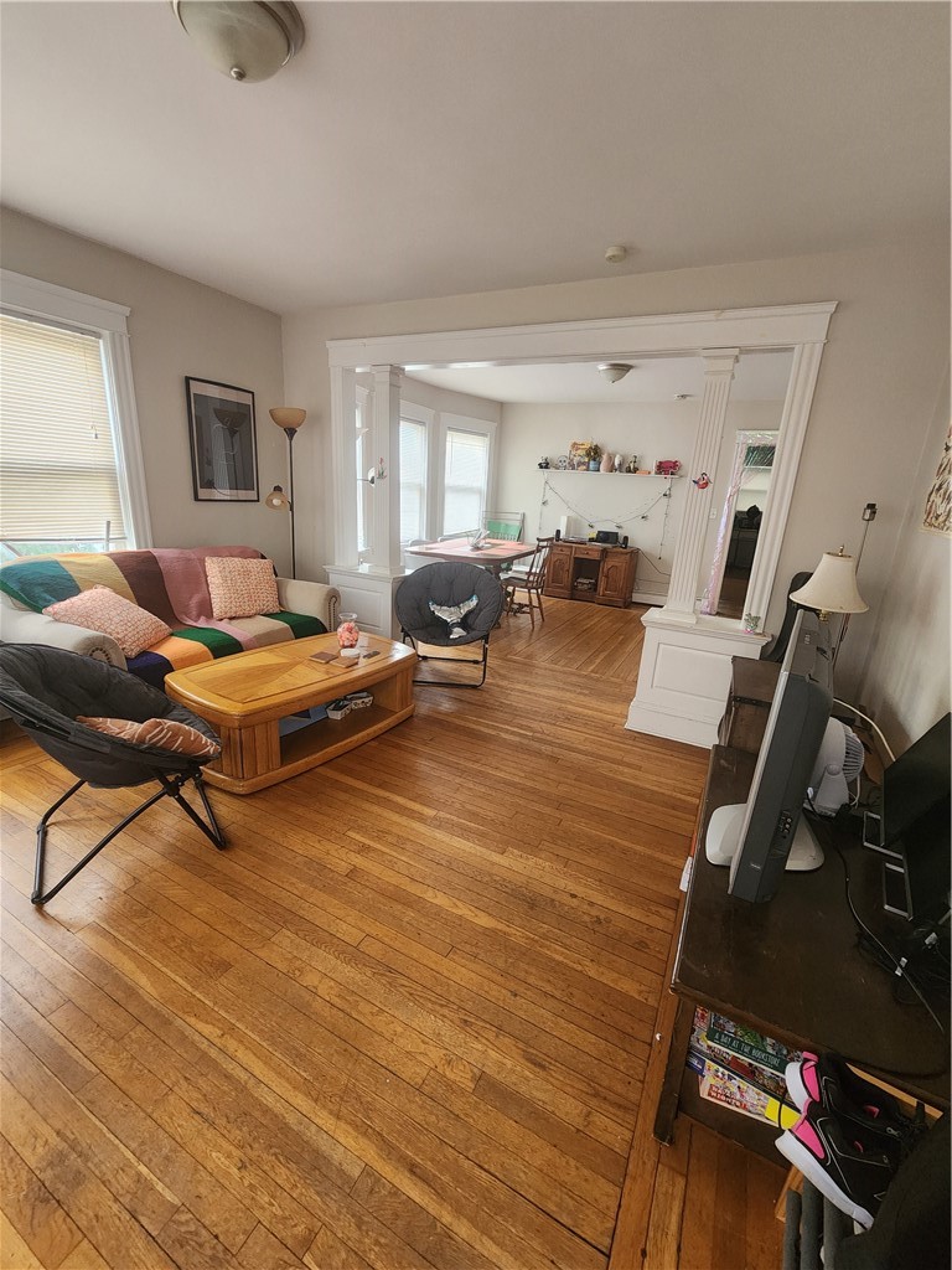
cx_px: 476
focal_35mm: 13
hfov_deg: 89.9
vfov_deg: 106.2
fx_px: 477
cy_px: 635
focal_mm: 2.2
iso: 400
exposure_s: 1/60
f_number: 2.2
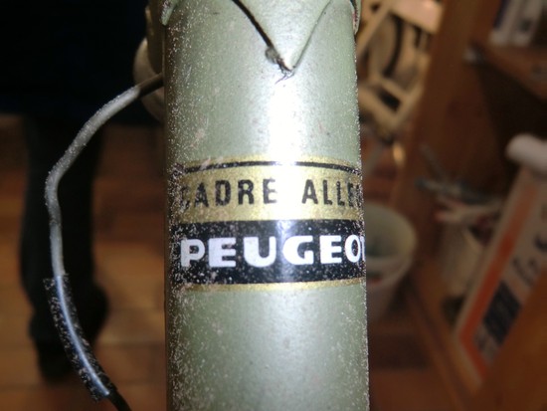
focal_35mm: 29
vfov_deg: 48.3
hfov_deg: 61.6
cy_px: 206
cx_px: 274
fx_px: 458
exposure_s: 1/60
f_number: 3.5
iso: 100
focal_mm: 5.2
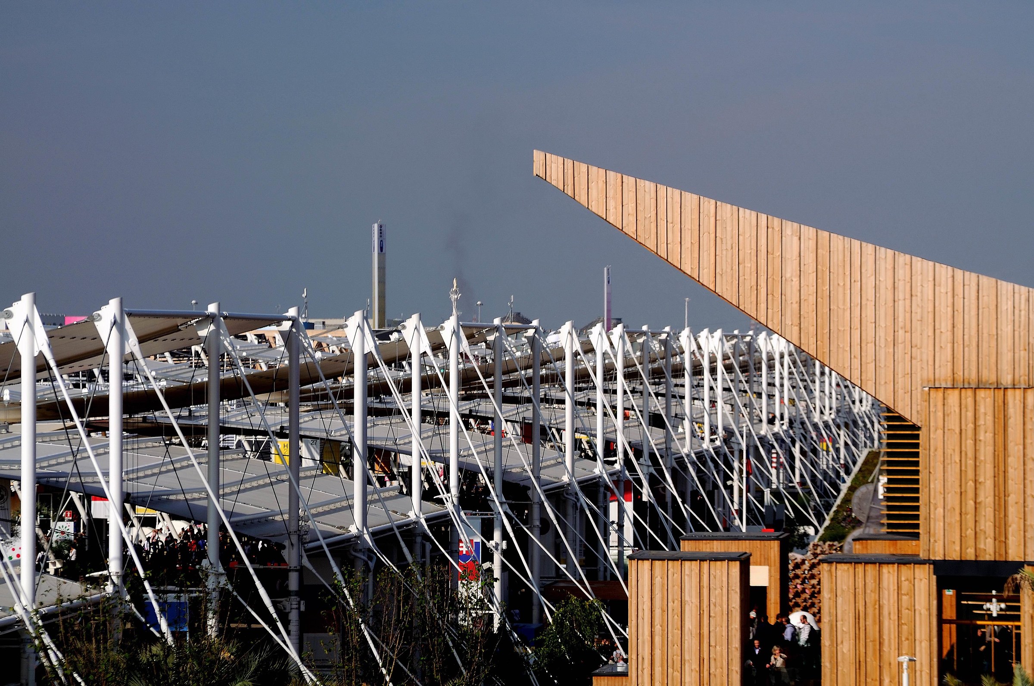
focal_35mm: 128
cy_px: 343
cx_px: 517
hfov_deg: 16.1
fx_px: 3657
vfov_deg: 10.7
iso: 200
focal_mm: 85
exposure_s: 1/500
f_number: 5.6
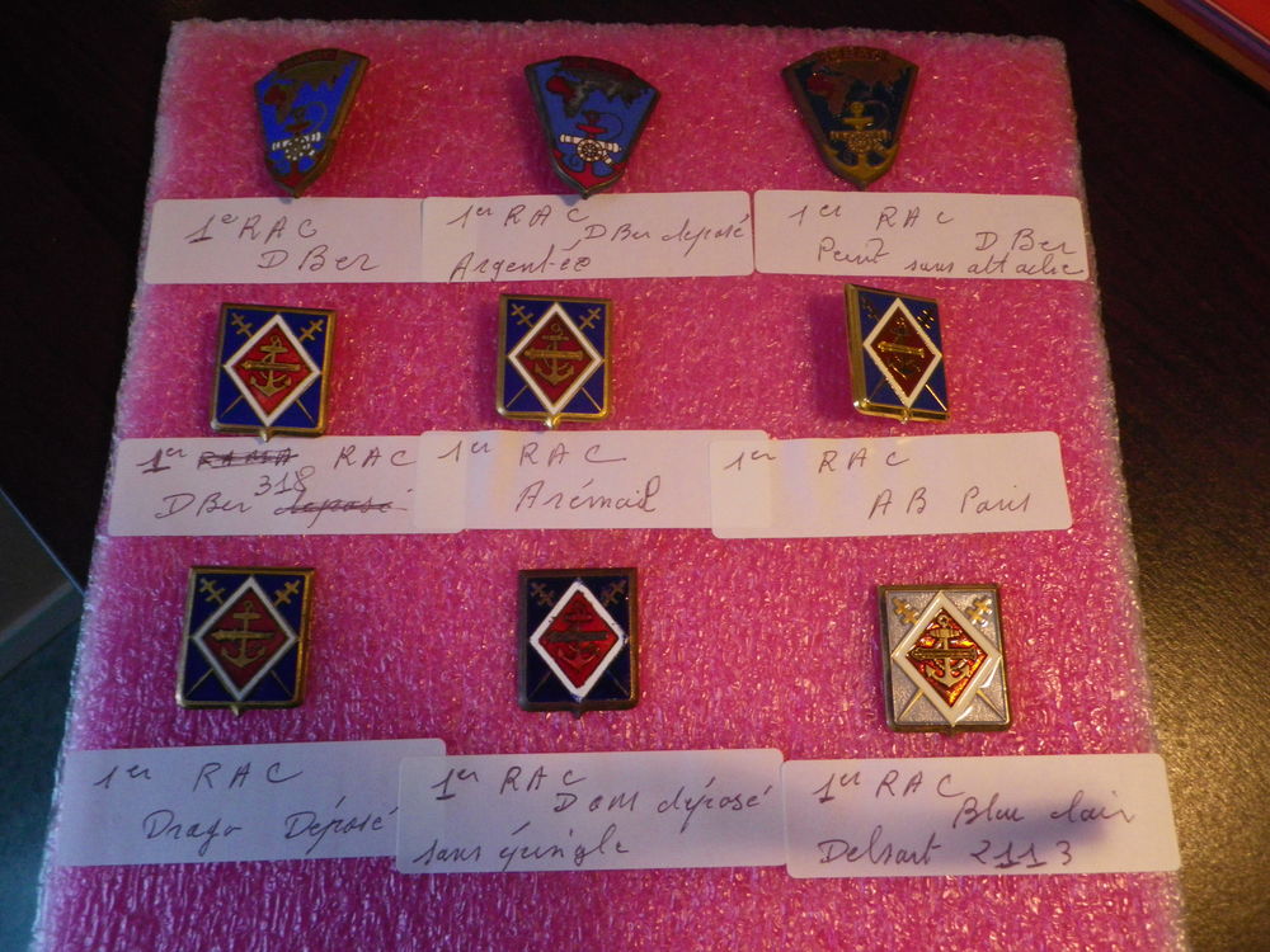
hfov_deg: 63.4
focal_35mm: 28
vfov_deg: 49.7
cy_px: 476
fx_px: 1027
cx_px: 635
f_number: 2.6
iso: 250
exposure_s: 1/60
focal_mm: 4.9
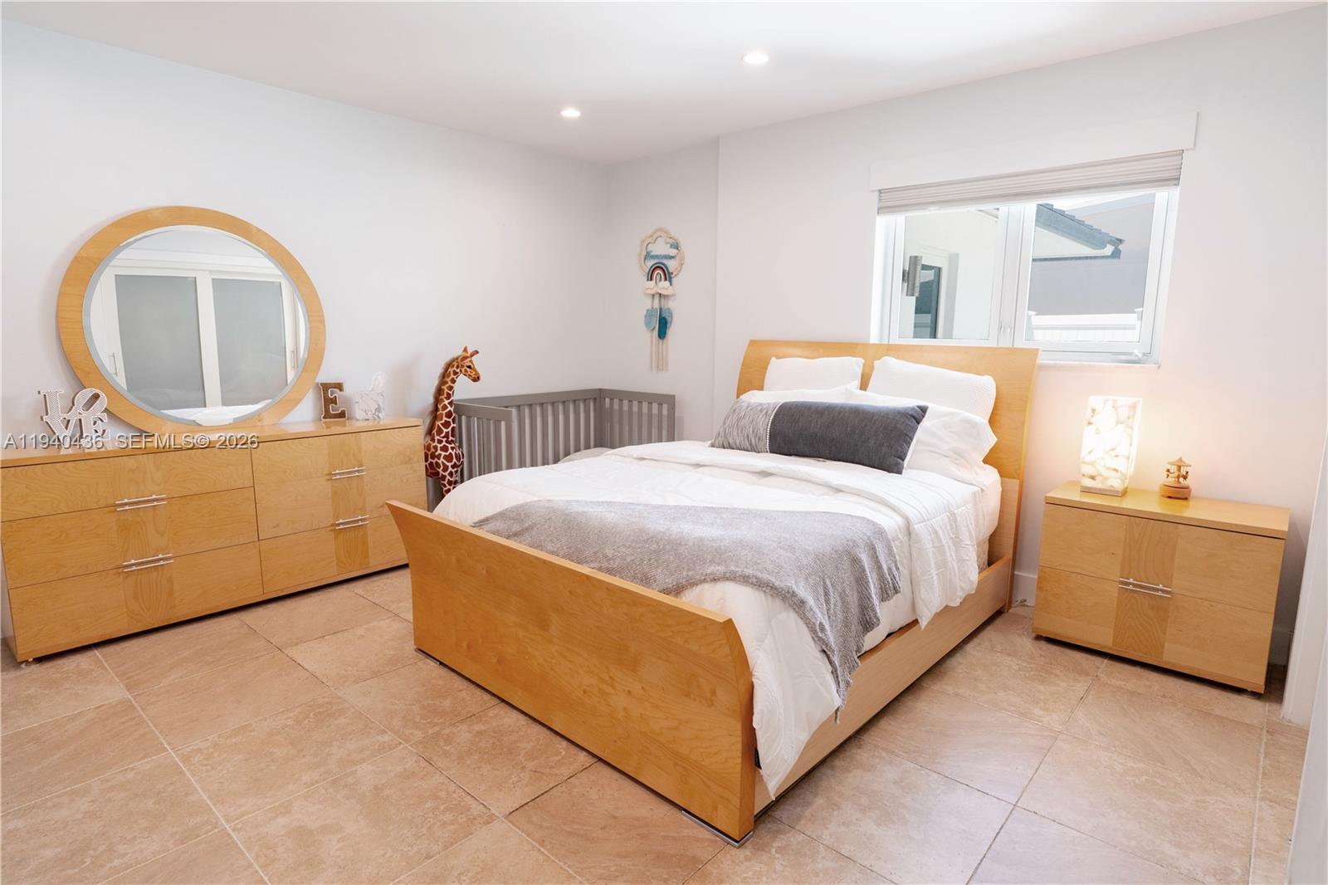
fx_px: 738
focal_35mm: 20
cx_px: 664
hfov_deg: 84.0
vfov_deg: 61.9
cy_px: 442
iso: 400
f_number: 9
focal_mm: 20
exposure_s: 1/320
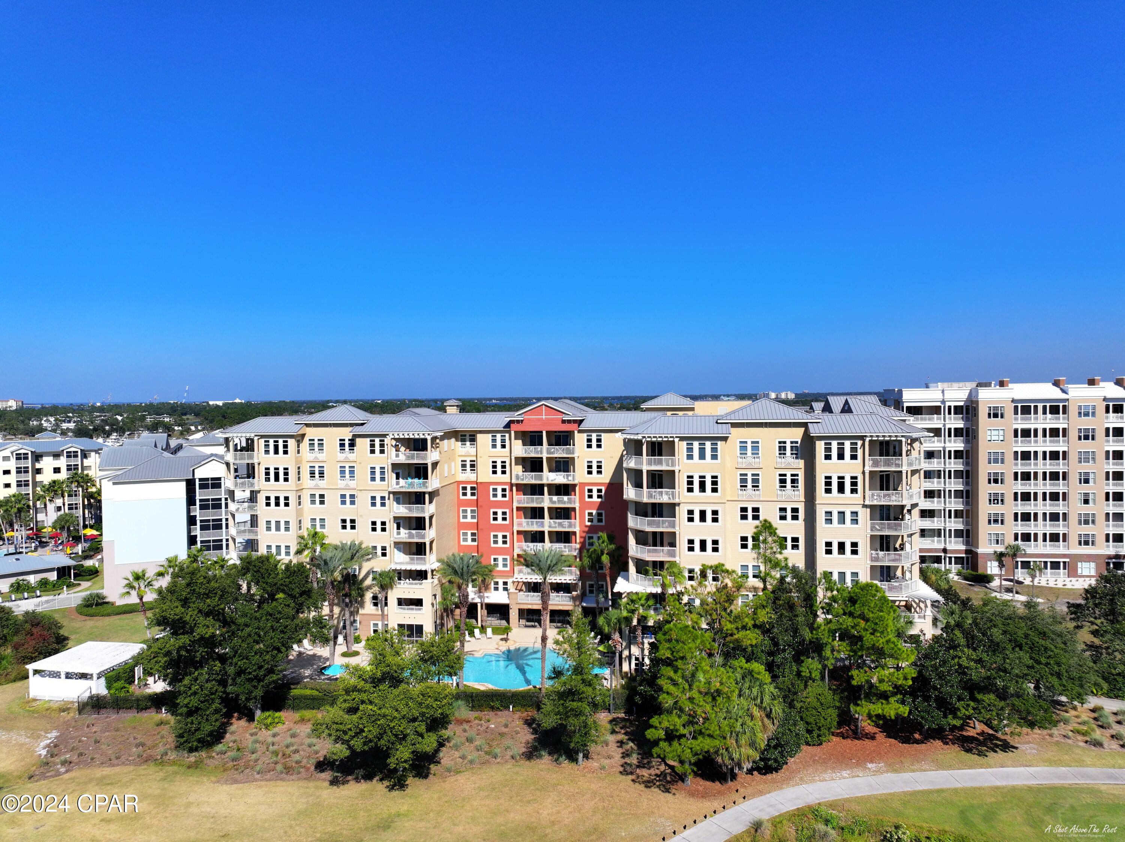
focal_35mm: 24
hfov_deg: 71.6
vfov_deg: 56.8
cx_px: 562
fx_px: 780
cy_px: 421
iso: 100
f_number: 2.8
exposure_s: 1/2500
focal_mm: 12.29
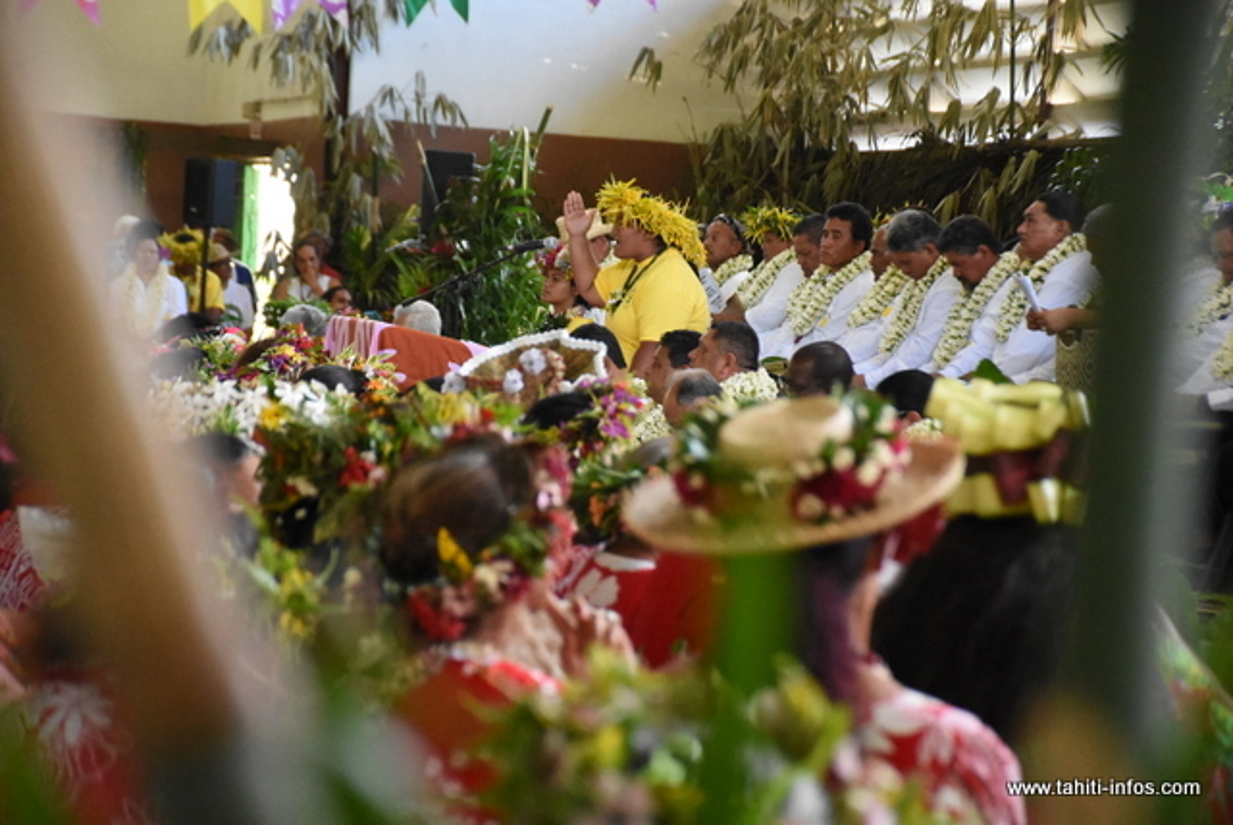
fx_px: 5142
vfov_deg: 9.2
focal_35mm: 150
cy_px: 412
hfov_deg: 13.7
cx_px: 616
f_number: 5.6
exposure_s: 1/250
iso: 6400
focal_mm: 100
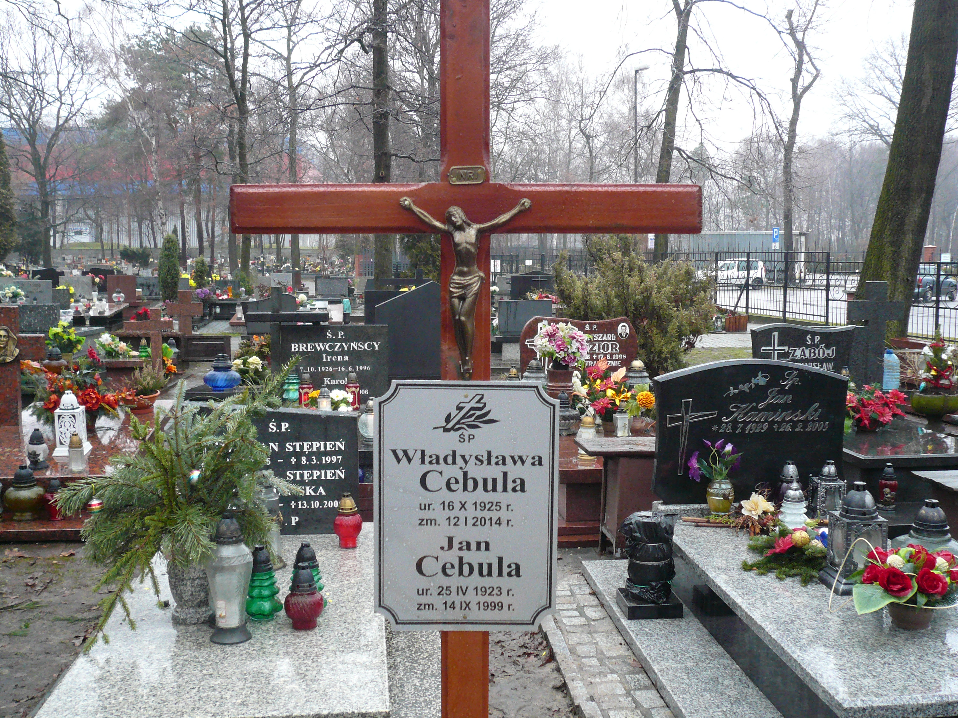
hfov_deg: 50.1
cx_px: 479
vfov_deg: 38.7
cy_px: 359
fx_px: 1024
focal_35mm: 37
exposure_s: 1/40
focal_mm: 6.1
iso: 200
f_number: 3.1
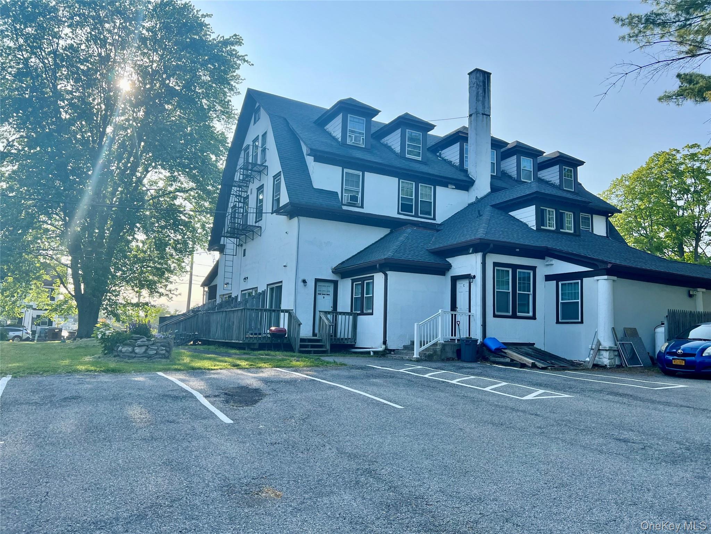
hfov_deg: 67.3
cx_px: 356
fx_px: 534
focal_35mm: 26
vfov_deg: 53.1
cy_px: 267
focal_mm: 5.7
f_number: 1.5
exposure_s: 1/2299
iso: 50
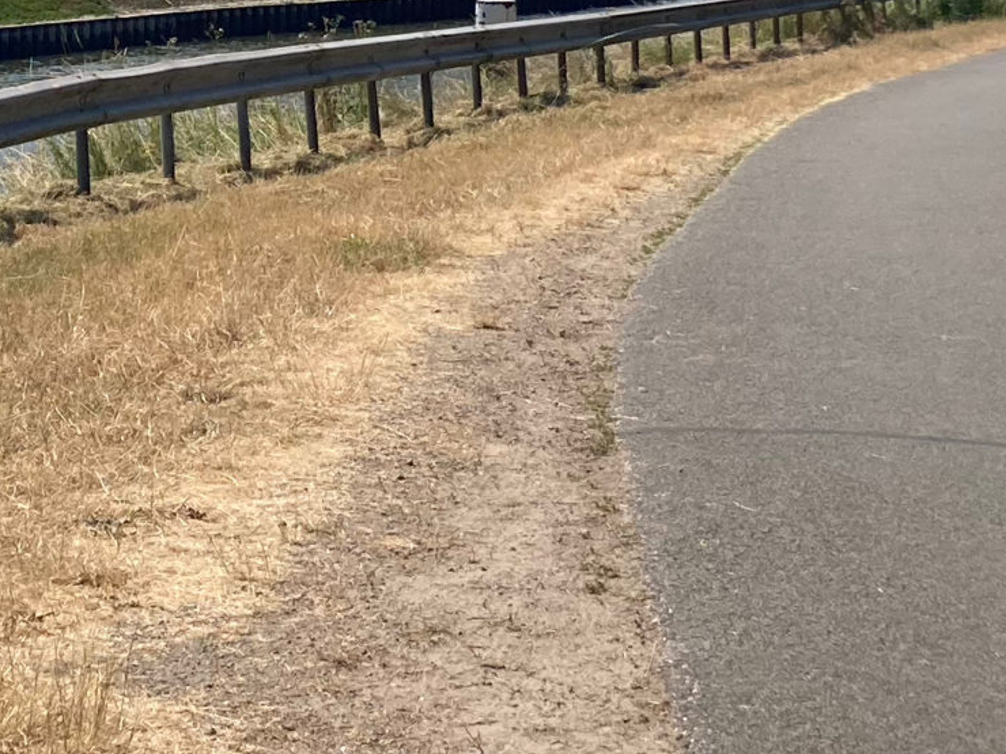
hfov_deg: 17.9
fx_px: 3168
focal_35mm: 109
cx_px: 243
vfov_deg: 13.3
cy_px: -91
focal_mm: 3.99
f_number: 1.8
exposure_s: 1/4049
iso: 25
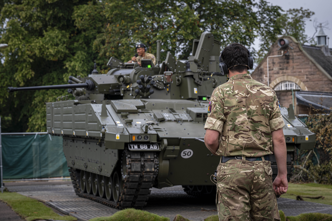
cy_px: 110
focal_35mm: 103
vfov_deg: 13.3
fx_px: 949
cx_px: 166
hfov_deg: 19.8
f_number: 9
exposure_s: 1/250
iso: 400
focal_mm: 103
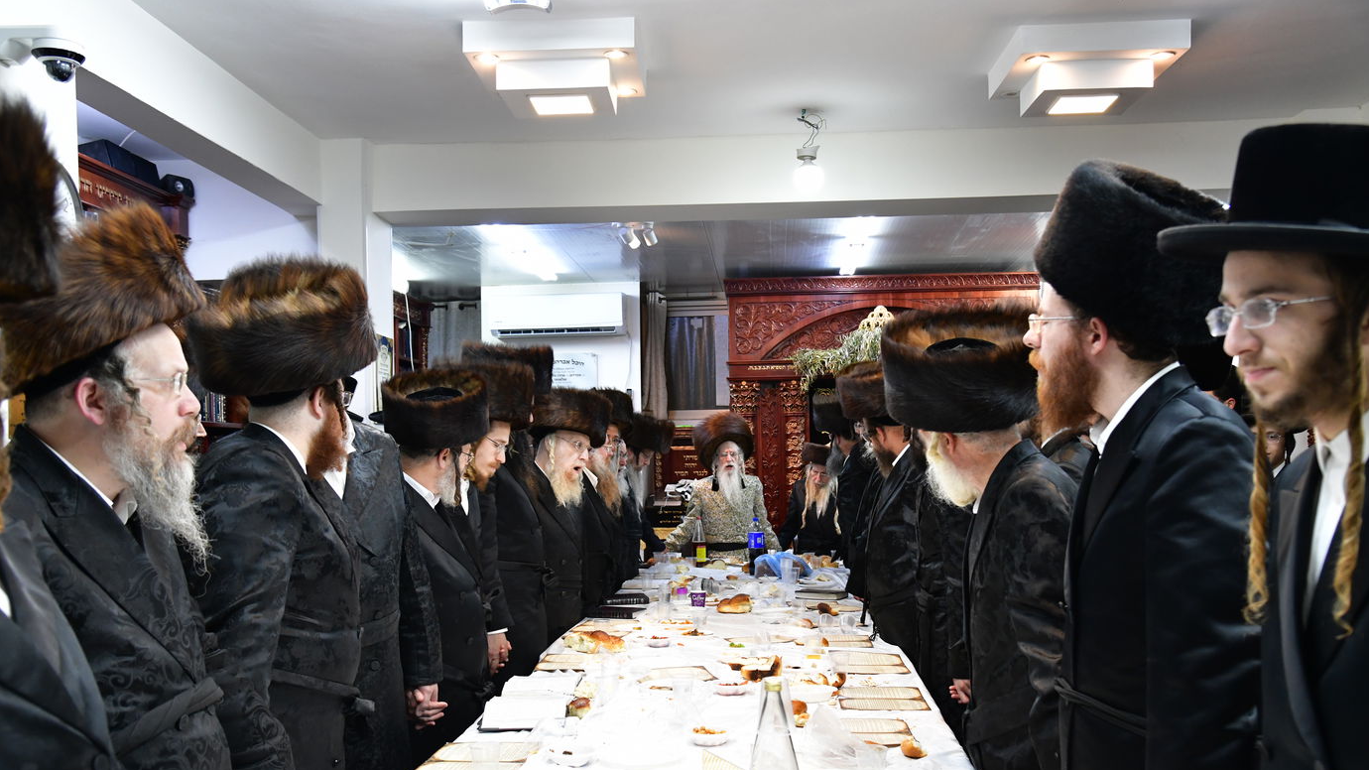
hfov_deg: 58.0
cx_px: 678
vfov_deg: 34.6
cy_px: 445
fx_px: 1234
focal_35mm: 34
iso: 2000
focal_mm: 32
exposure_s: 1/100
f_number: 5.6
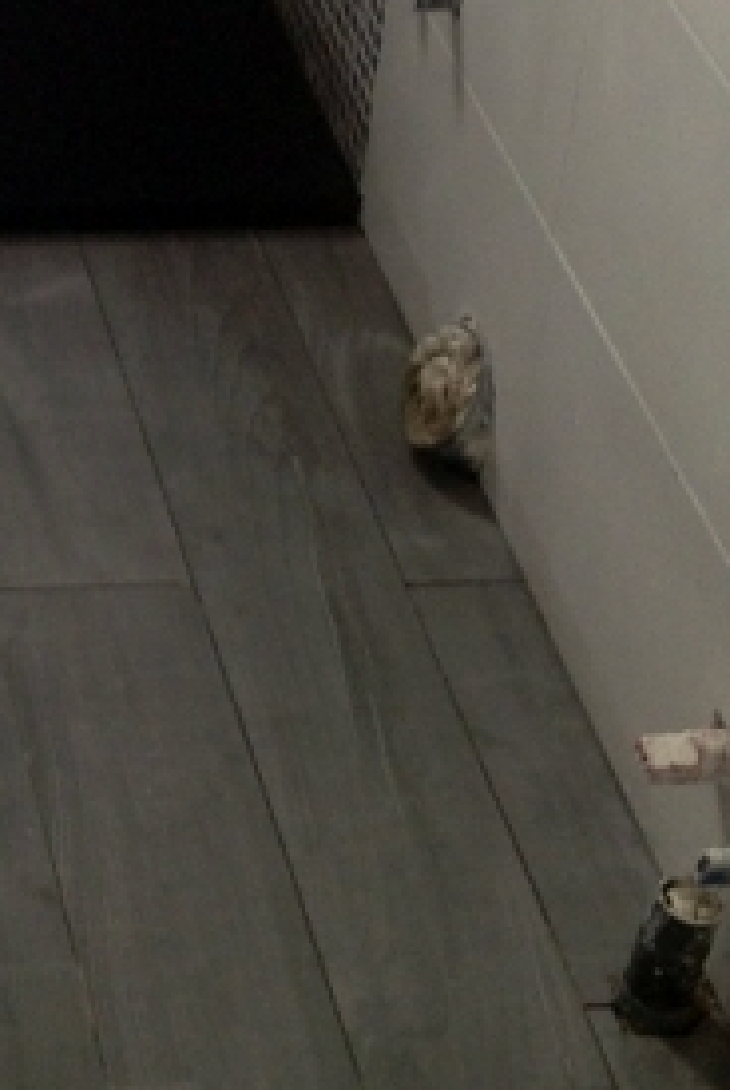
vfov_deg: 16.9
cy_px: 28
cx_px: -296
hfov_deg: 11.2
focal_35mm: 119
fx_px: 3610
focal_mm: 4.28
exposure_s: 1/20
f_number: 2.4
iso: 50
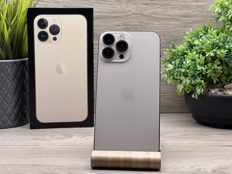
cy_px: 87
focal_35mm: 77
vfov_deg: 19.1
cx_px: 116
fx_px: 516
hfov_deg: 25.3
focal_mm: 9
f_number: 2.8
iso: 80
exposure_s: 1/100
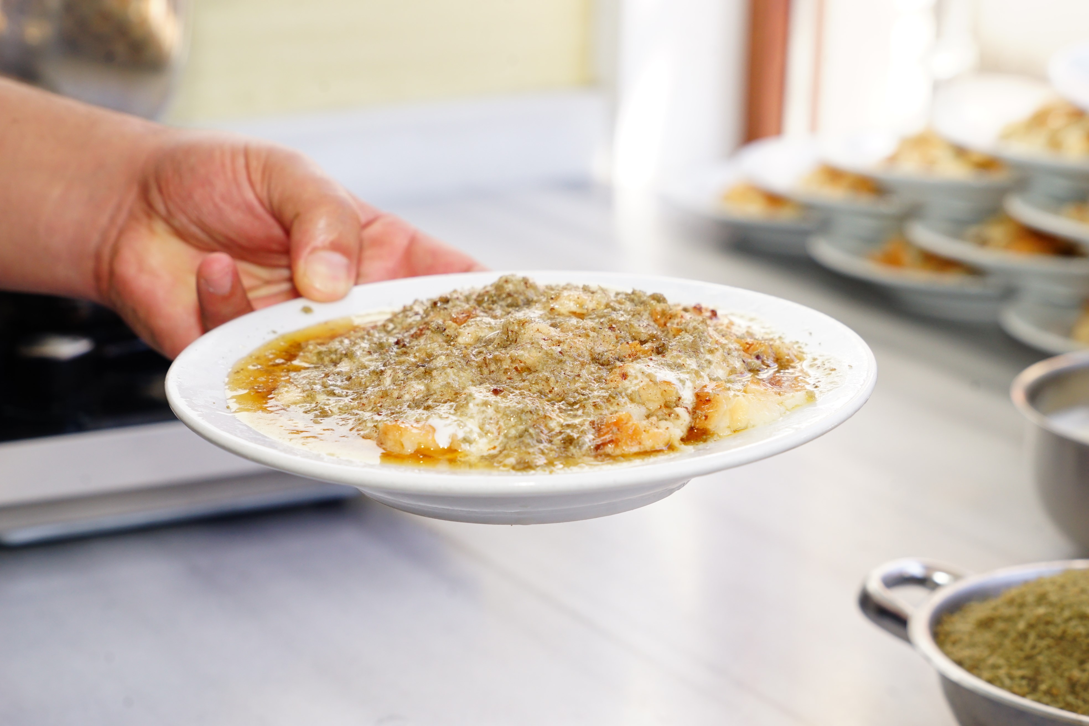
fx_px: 2511
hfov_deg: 24.5
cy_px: 363
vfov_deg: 16.5
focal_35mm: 83
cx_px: 544
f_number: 8
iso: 640
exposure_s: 1/160
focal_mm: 83
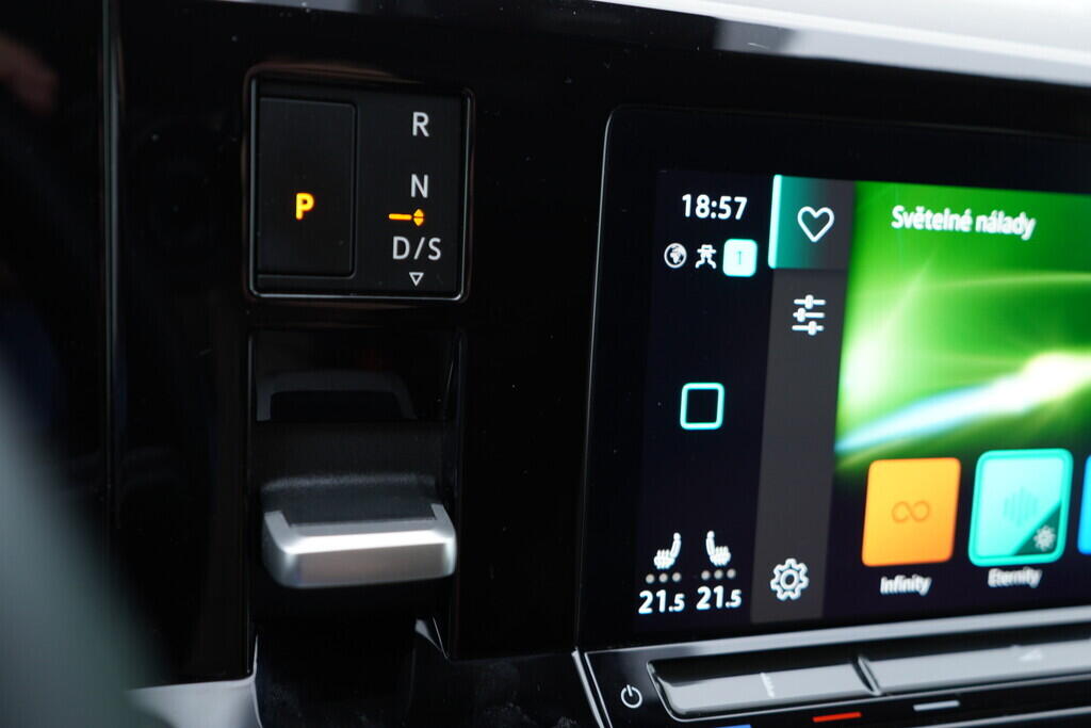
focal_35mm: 36
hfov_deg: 53.1
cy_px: 364
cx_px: 546
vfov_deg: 36.9
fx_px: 1091
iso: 200
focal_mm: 24
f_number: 2.8
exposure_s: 1/40
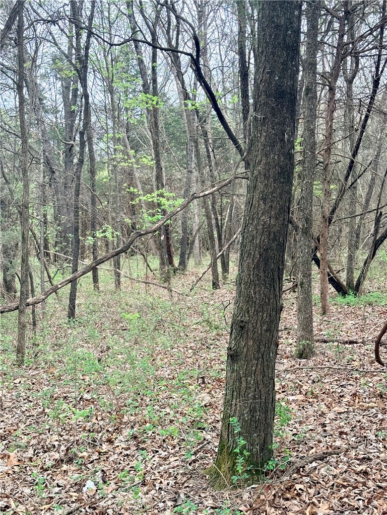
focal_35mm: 48
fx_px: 716
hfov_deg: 30.3
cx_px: 194
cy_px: 258
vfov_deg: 39.7
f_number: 1.78
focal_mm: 6.76
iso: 80
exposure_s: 1/669
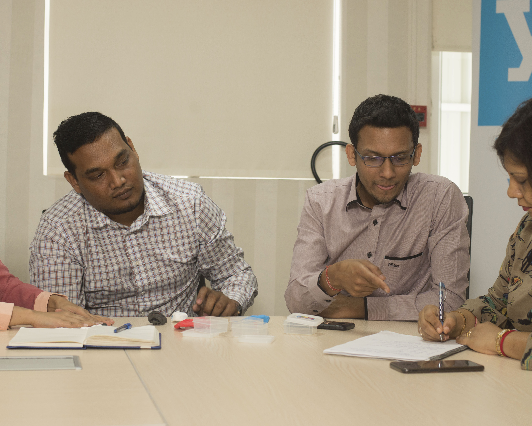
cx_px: 258
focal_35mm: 67
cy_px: 186
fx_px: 1055
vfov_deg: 22.8
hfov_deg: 28.3
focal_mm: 50
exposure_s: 1/160
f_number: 5
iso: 320
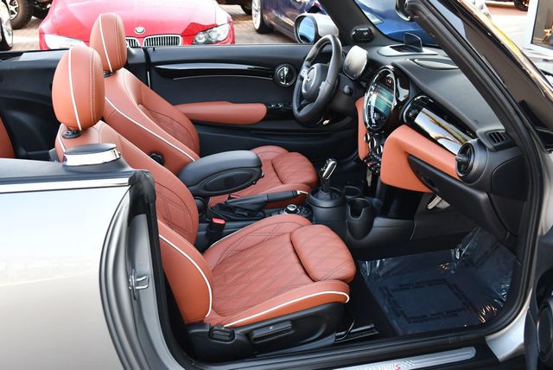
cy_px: 185
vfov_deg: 36.9
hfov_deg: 53.1
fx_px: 553
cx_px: 276
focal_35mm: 36
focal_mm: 18
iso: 560
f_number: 3.5
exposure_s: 1/250
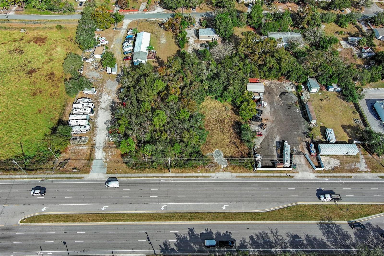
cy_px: 128
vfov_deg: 44.9
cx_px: 192
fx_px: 309
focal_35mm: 29
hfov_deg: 63.7
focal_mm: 10.57
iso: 100
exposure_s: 1/1500
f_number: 2.8
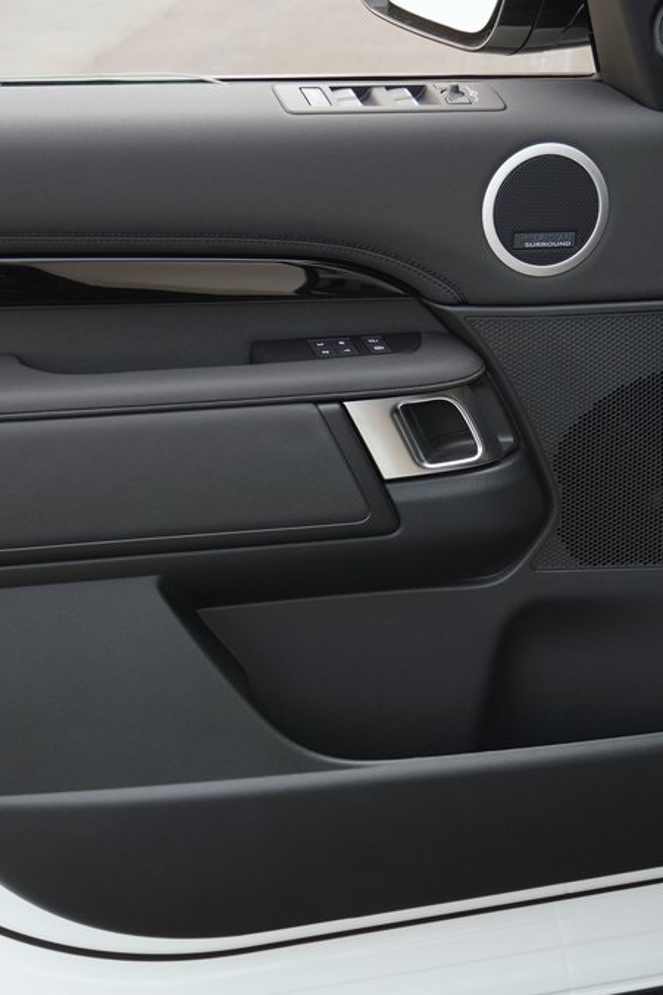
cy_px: 499
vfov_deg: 29.7
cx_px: 293
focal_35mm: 68
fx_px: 1879
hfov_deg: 20.0
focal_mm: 30
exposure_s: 1/60
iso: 100
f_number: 5
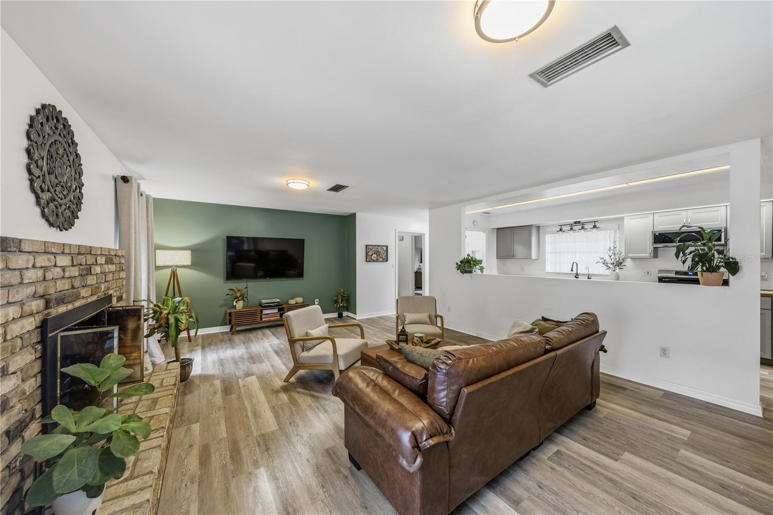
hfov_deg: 112.6
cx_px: 386
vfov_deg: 90.0
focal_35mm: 12
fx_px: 258
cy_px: 258
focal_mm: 12
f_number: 9
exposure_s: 1/4
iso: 100
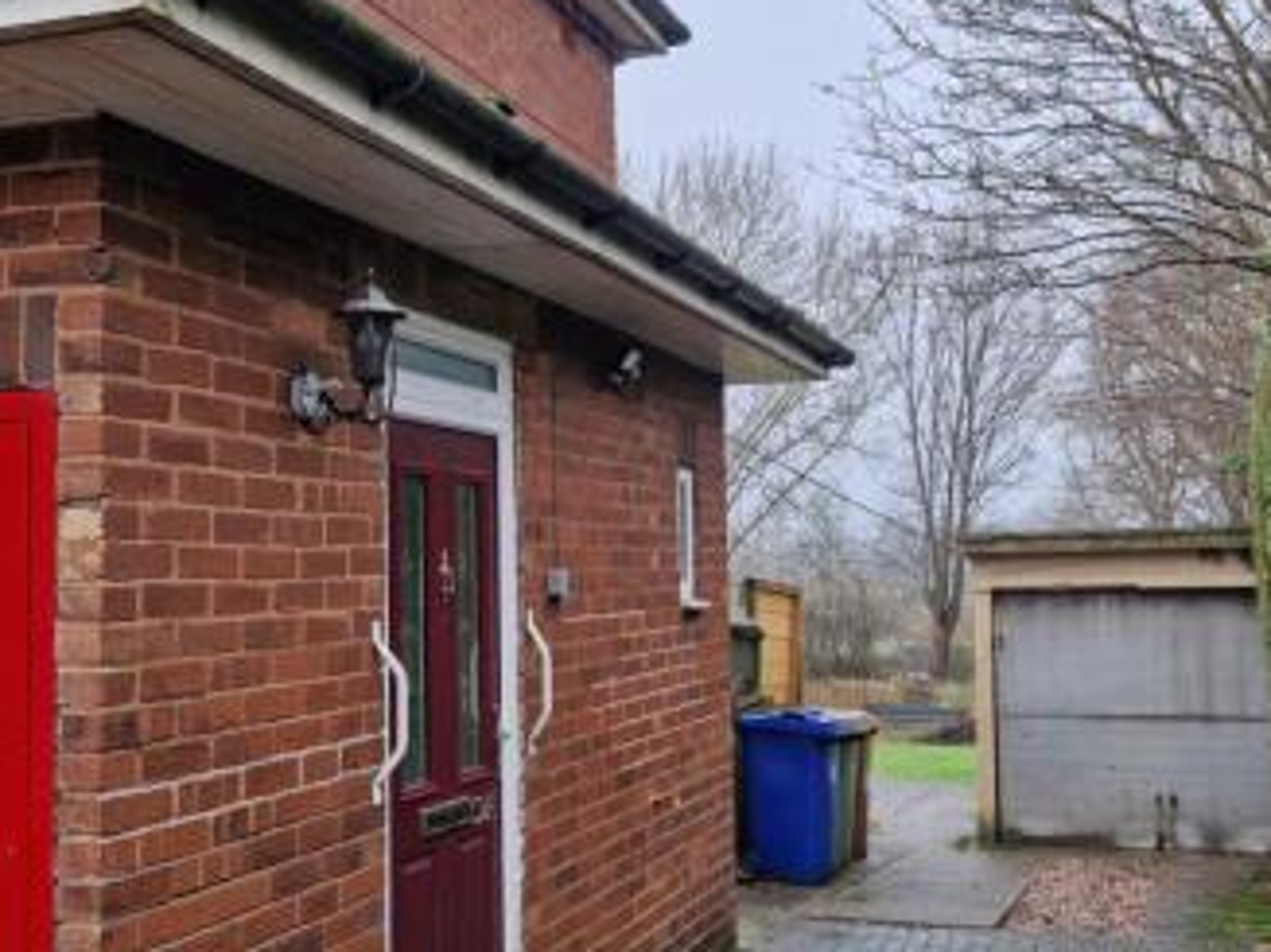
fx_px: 1505
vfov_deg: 35.1
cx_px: 694
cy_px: 495
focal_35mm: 41
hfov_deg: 45.7
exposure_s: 1/180
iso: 50
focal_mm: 5.4
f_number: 1.8
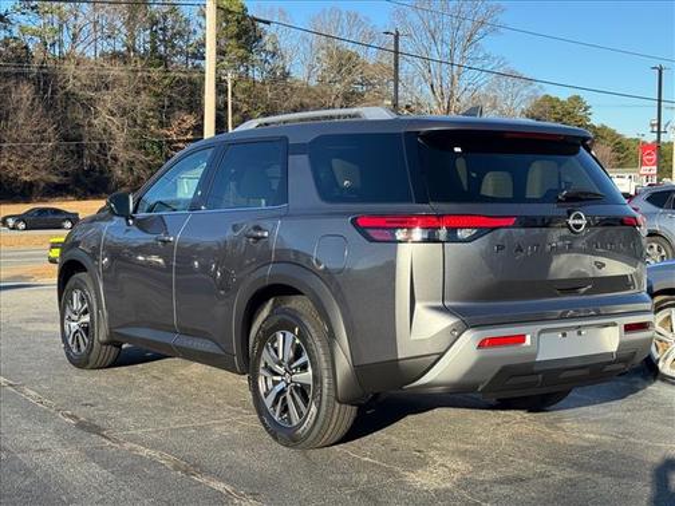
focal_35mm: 48
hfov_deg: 39.7
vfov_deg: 30.3
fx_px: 936
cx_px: 338
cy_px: 253
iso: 64
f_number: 1.78
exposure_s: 1/1597
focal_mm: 6.76
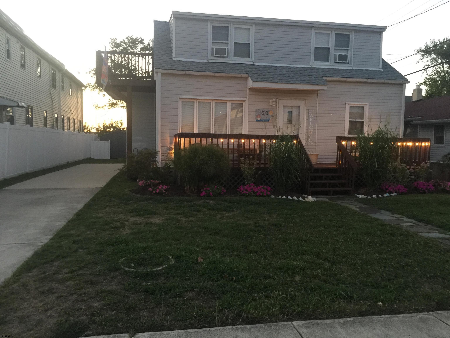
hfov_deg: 61.7
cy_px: 169
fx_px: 377
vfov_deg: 48.2
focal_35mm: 29
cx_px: 225
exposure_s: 1/8
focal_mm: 4.15
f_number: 2.2
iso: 125
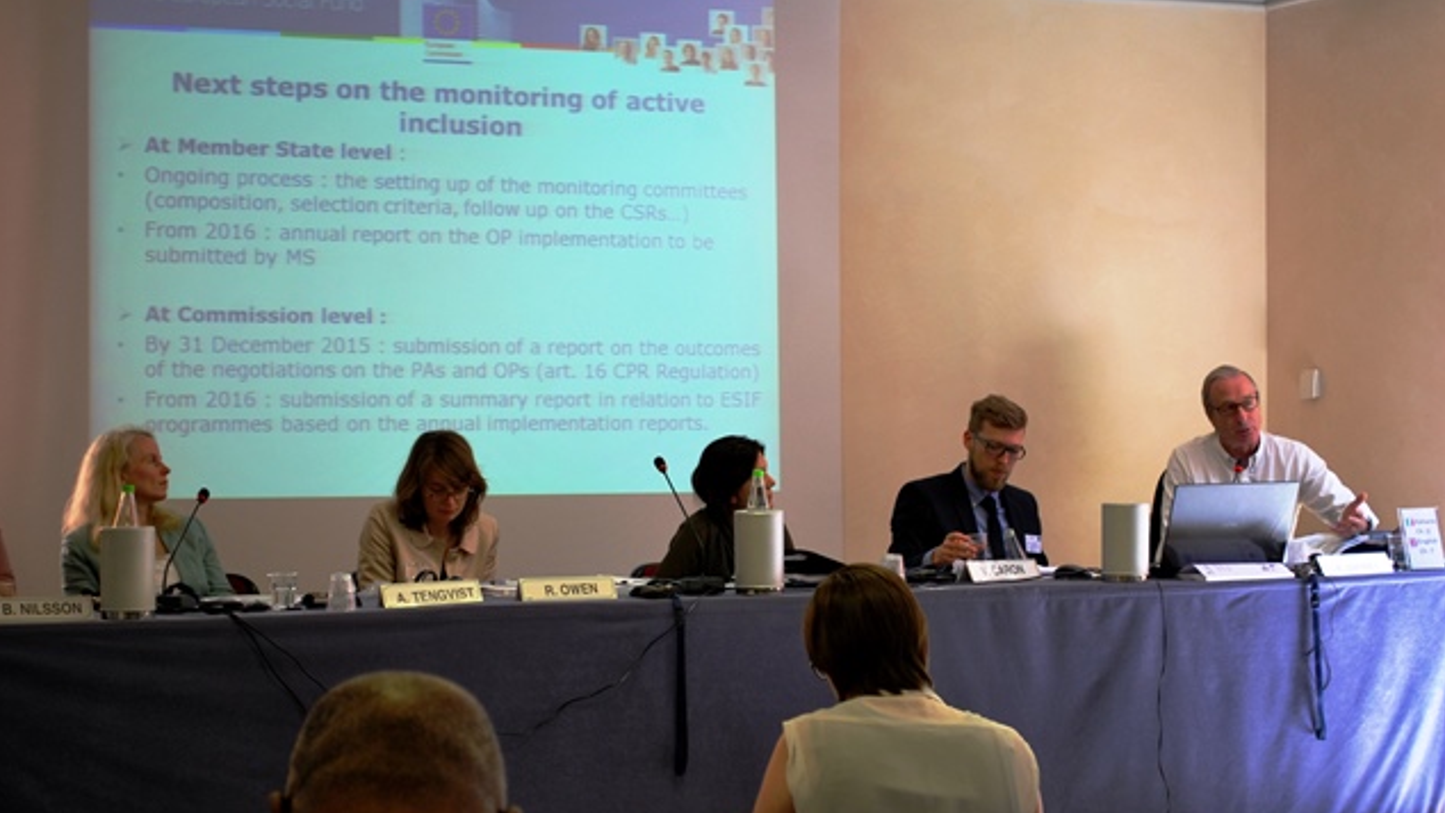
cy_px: 449
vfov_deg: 16.5
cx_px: 718
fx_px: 2798
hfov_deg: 29.0
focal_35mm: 73
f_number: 5.3
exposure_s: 1/30
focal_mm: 46
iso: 280
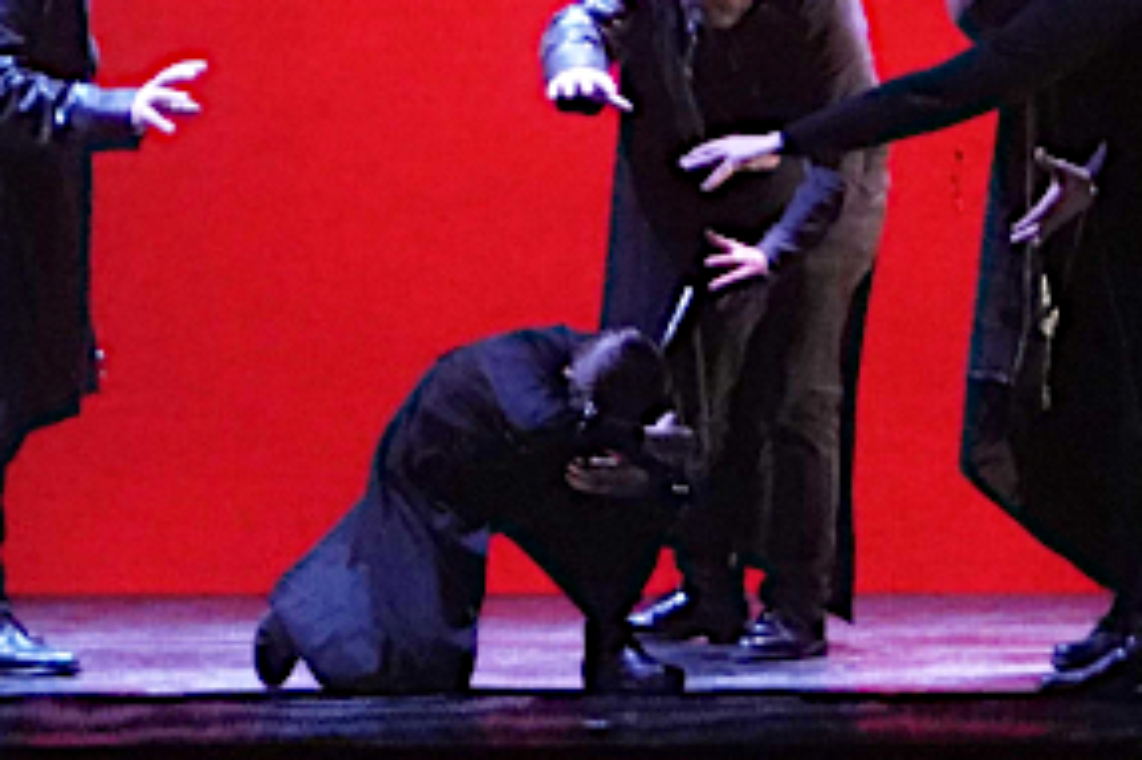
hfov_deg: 4.4
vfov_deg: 2.9
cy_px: 454
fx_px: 14869
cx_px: 645
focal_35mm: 469
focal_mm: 130
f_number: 2.8
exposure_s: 1/100
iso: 6400
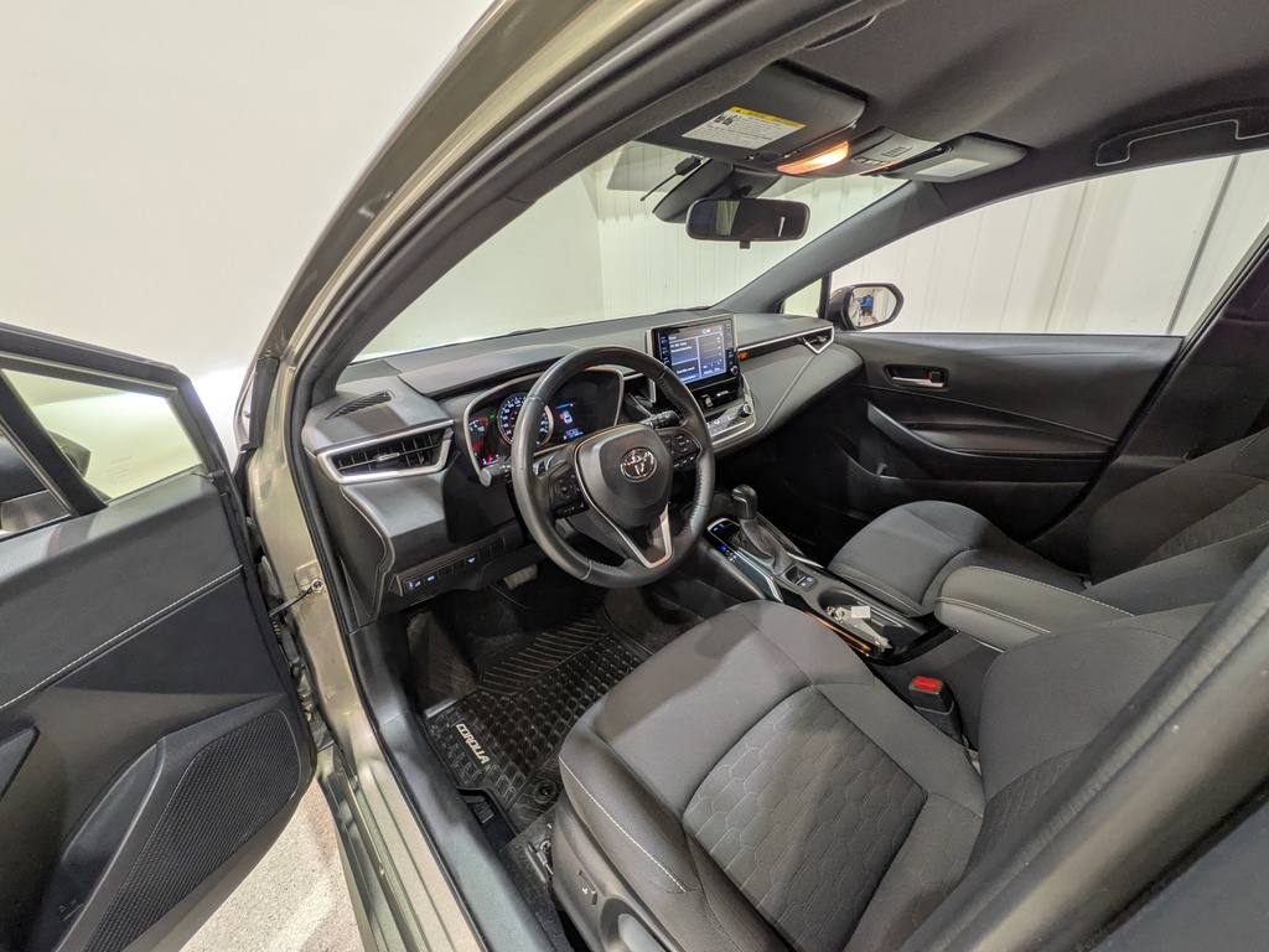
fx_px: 513
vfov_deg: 85.7
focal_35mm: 14
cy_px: 476
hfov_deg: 102.1
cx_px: 634
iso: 47
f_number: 2.2
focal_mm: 1.83
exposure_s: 1/30
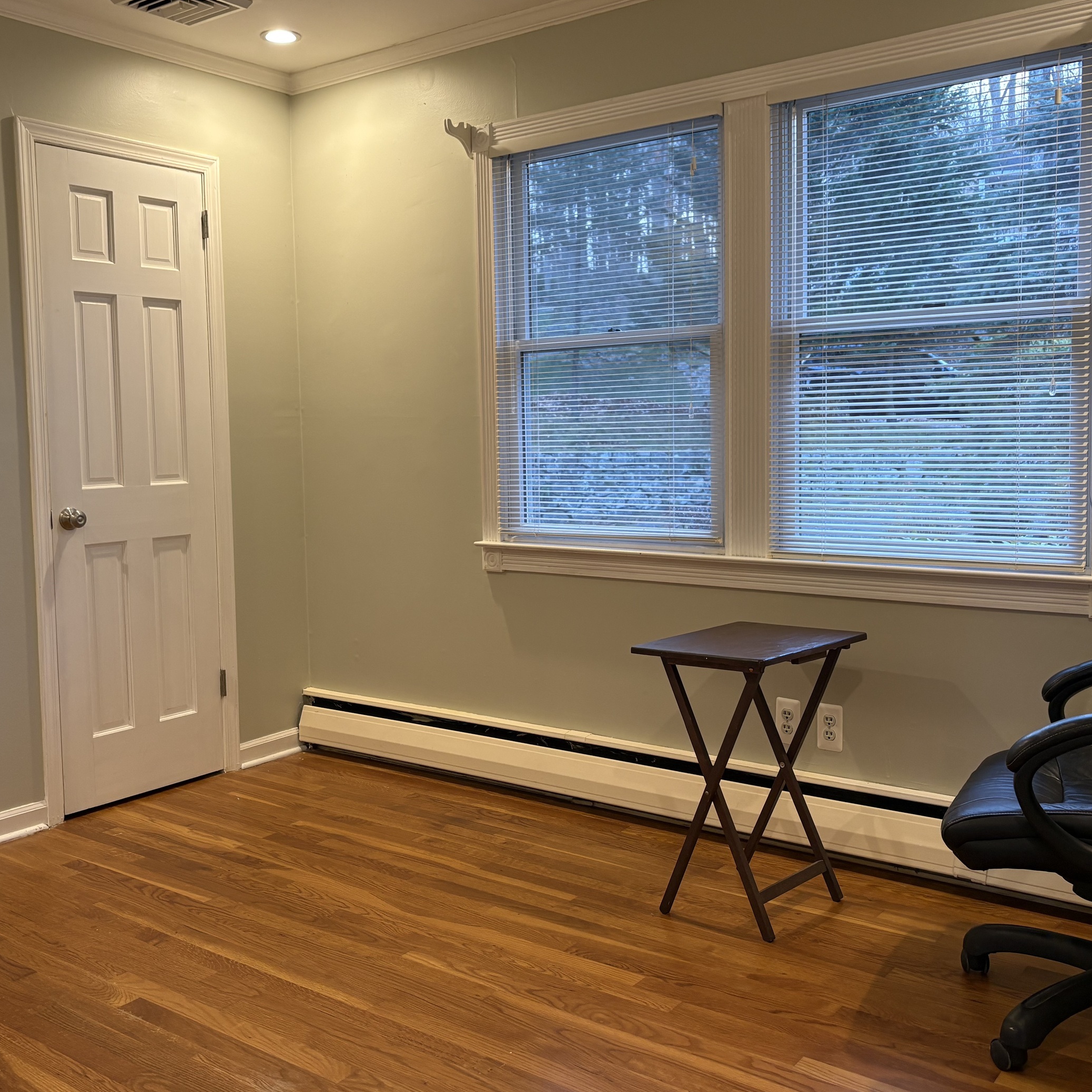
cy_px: 507
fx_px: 1213
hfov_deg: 48.4
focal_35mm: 34
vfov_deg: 48.4
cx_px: 514
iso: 125
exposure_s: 1/60
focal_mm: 5.96
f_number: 1.6
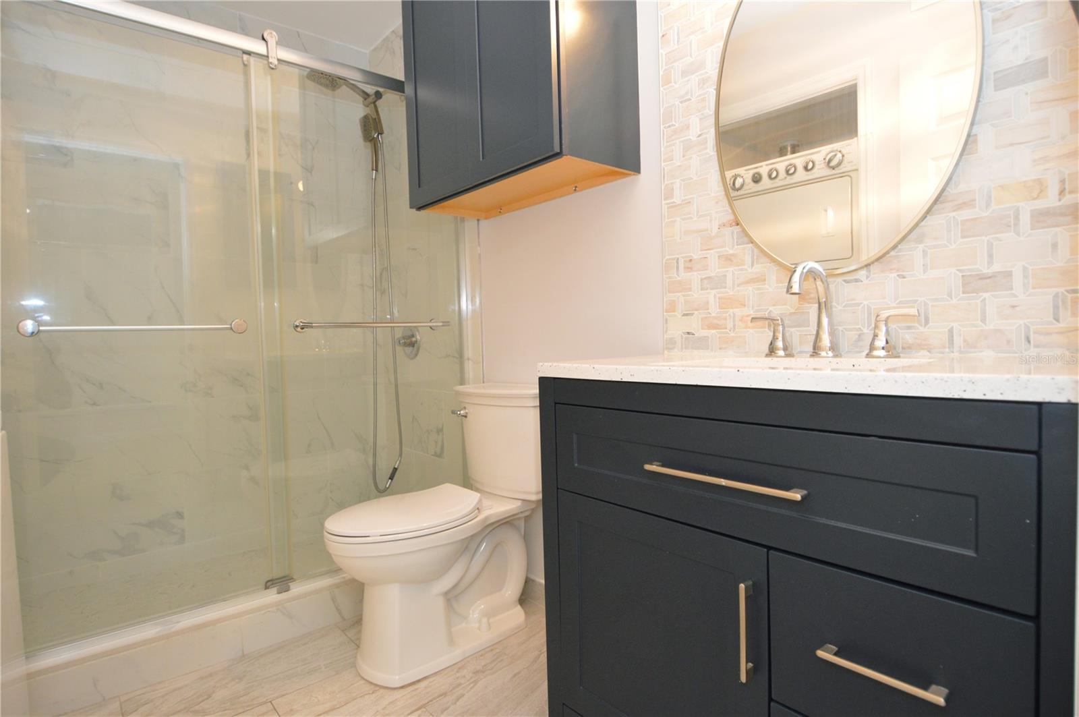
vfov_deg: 67.3
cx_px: 540
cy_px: 358
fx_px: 539
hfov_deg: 90.1
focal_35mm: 18
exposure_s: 1/60
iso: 1100
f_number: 4
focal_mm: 12
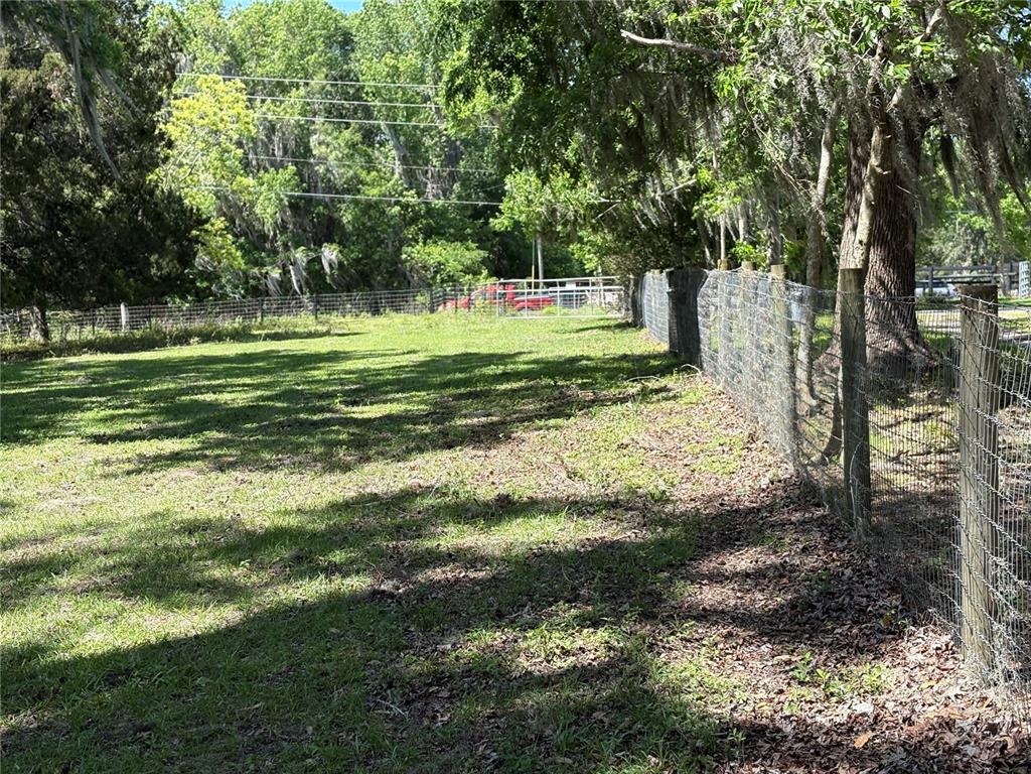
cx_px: 516
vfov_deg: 28.0
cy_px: 387
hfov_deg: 36.8
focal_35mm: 52
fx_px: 1549
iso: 40
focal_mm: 5.96
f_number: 1.6
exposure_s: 1/773
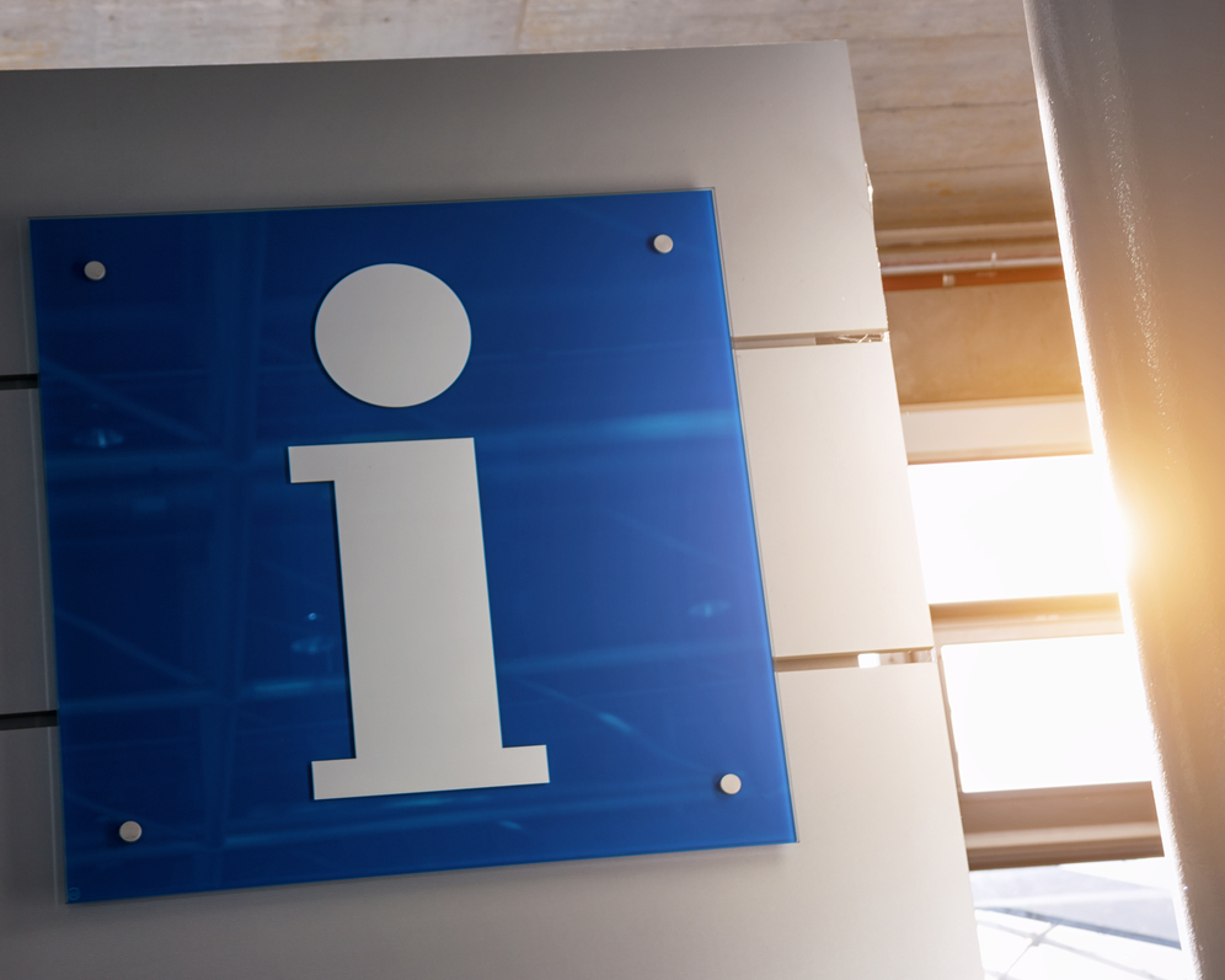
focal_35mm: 95
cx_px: 621
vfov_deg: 16.2
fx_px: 3445
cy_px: 491
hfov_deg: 20.2
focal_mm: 55
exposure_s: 1/25
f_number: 8
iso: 100
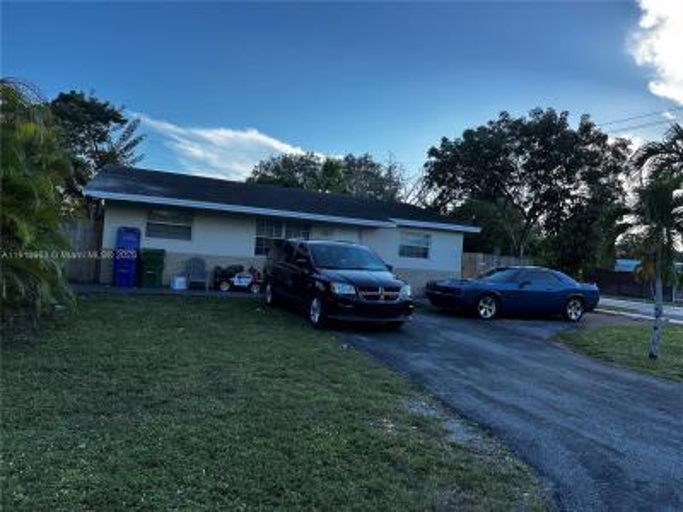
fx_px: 474
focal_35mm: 24
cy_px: 256
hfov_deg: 71.6
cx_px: 342
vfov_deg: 56.8
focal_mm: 6.86
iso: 80
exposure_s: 1/1845
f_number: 1.78
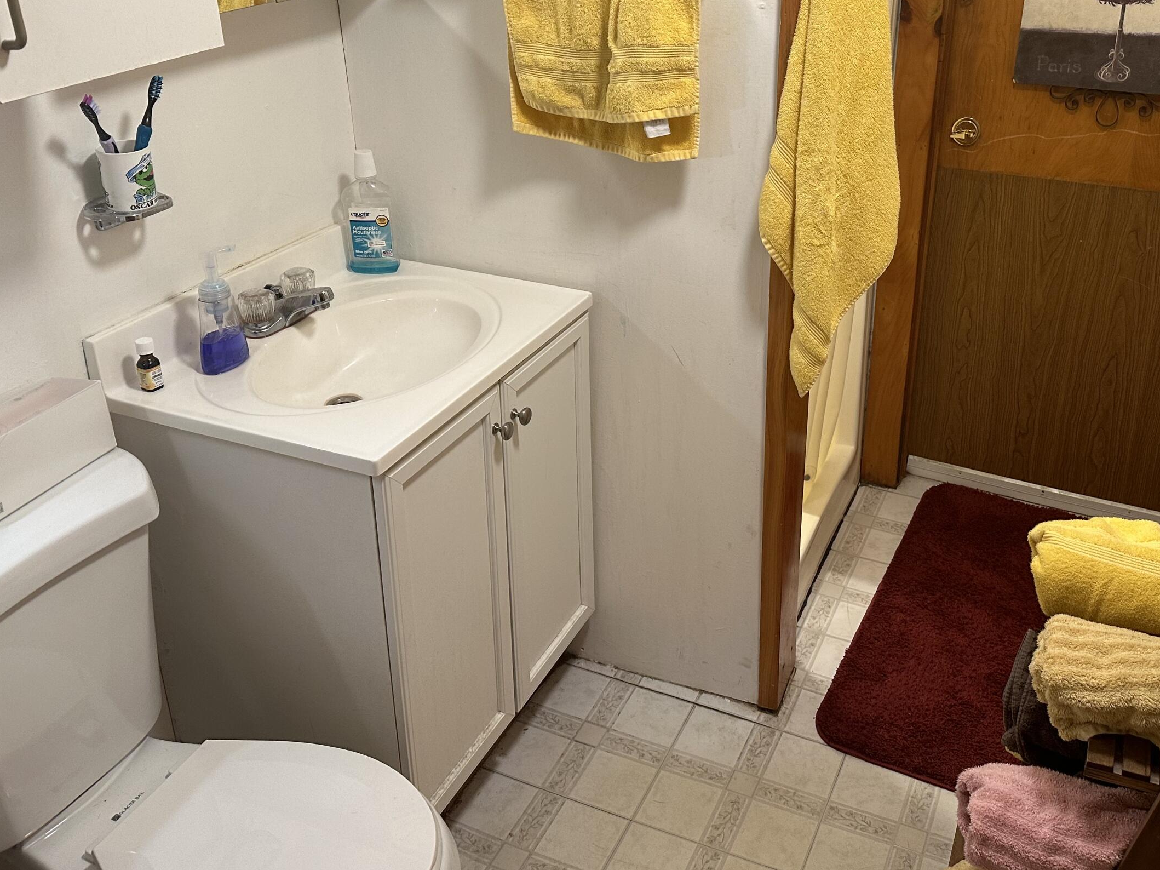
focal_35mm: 34
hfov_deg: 53.8
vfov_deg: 41.4
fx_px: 1139
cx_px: 661
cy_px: 315
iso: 160
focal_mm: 6.86
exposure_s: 1/60
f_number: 1.78
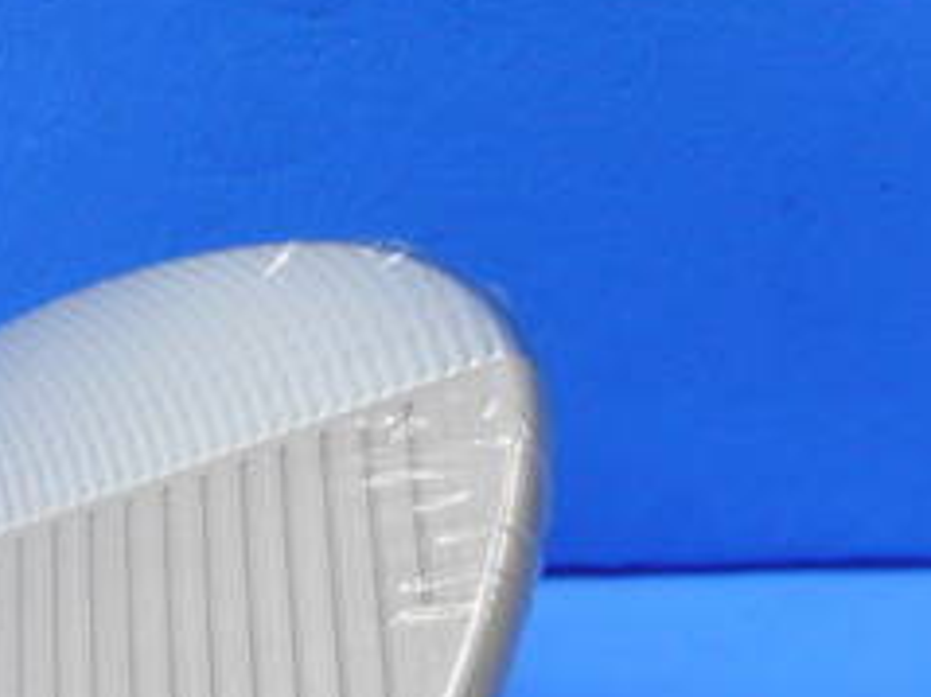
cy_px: 911
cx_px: 101
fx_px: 1801
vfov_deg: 20.1
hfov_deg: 28.0
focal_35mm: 67
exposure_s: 1/30
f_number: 3.7
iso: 125
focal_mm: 4.5
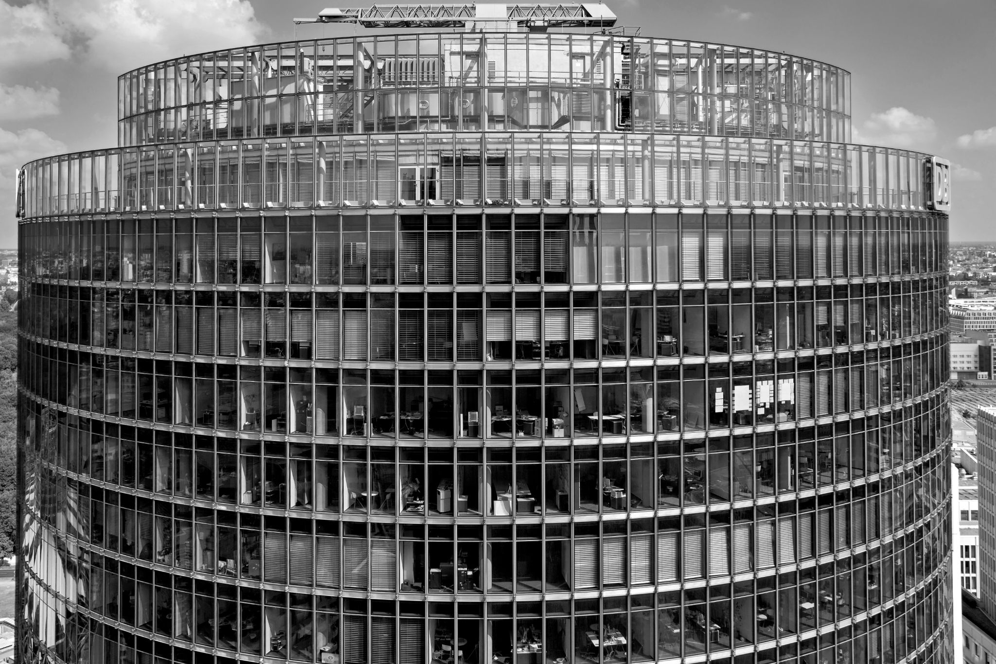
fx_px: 830
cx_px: 498
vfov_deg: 43.6
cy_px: 332
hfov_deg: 61.9
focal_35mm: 30
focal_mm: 30
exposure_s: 1/250
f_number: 8
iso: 100
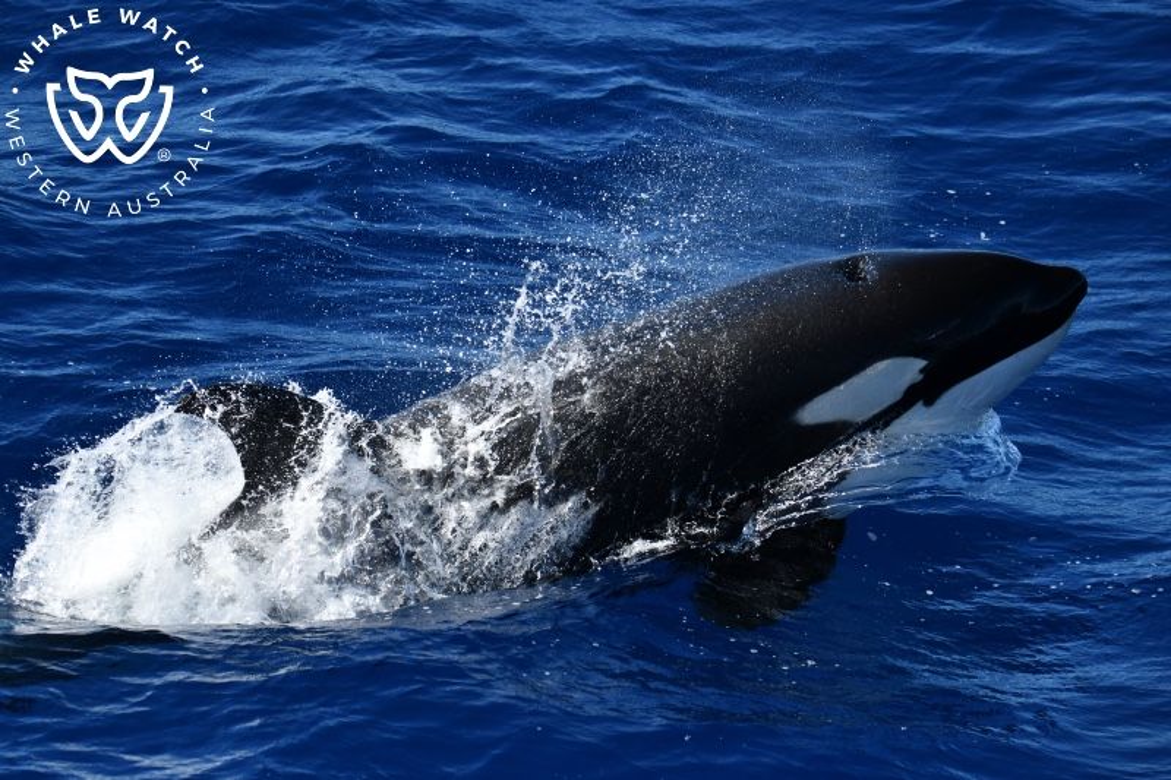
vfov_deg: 7.8
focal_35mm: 175
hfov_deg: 11.7
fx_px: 5691
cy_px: 390
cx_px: 586
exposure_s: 1/8000
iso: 1600
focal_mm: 175
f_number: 5.6
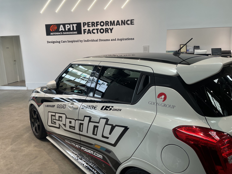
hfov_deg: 67.3
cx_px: 116
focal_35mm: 26
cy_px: 87
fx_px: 174
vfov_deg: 53.1
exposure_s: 1/129
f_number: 1.6
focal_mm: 4.2
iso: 32
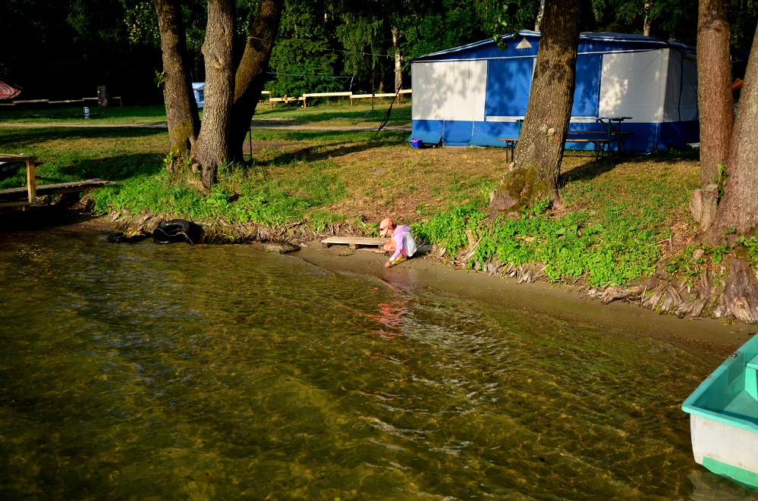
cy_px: 250
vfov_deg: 36.7
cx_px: 379
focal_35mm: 36
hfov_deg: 53.2
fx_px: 756
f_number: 4
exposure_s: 1/8000
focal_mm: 24
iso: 1600
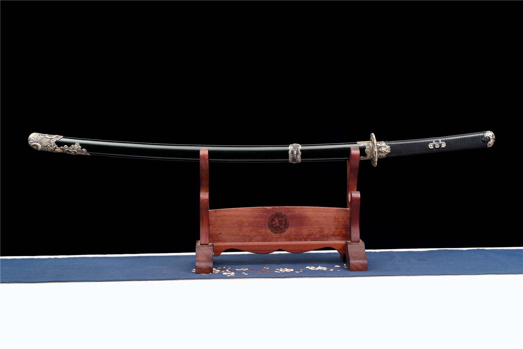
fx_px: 872
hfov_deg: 33.4
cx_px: 262
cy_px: 174
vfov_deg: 22.6
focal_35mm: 60
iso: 125
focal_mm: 60
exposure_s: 1/160
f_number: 7.1
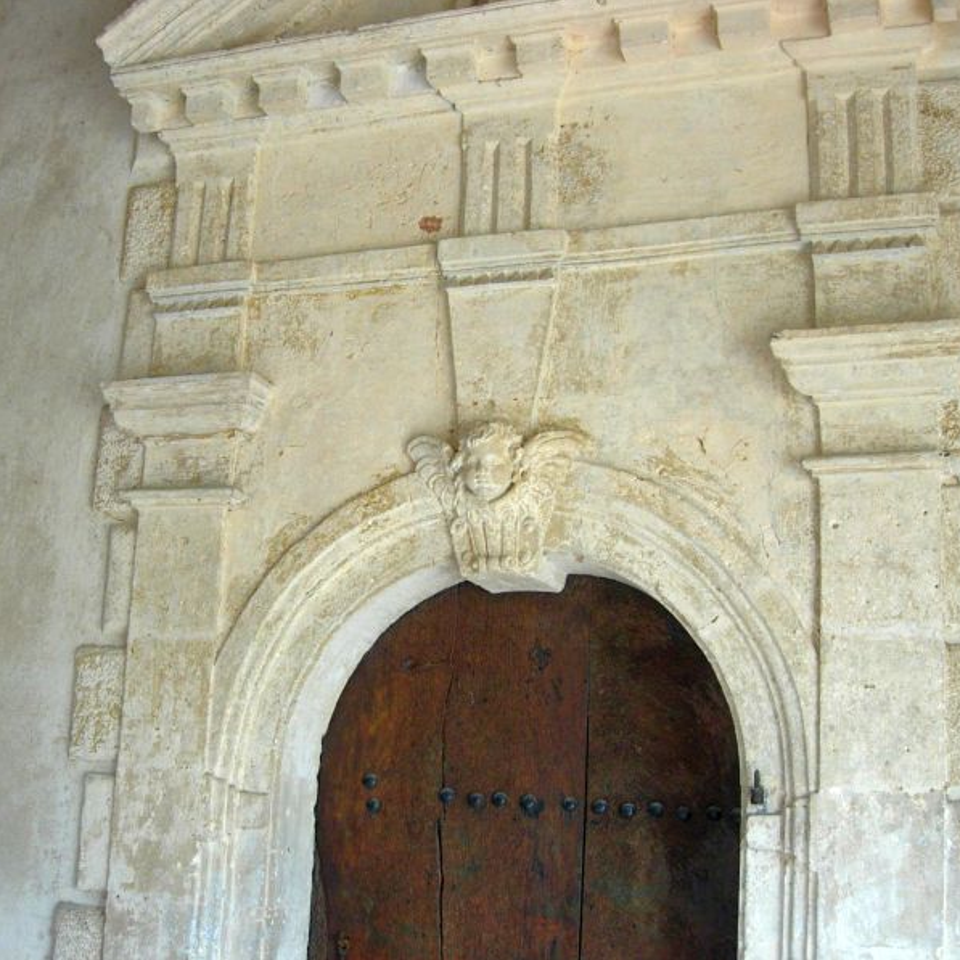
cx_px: 436
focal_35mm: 45
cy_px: 479
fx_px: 1412
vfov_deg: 37.6
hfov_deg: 37.5
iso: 100
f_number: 2.8
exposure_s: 1/32
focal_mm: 7.8
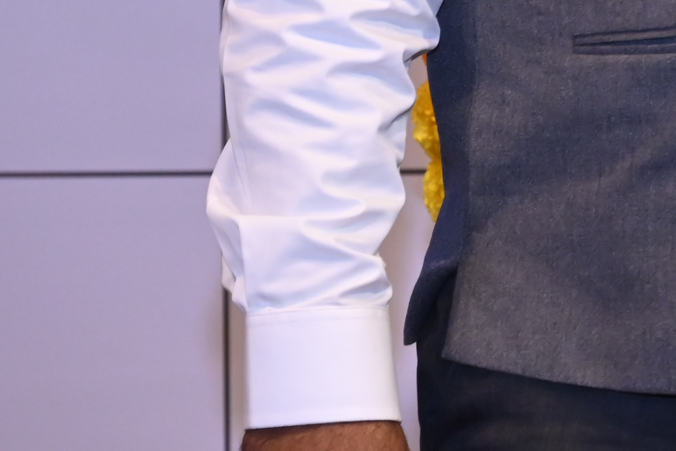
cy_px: -483
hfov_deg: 5.6
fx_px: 6781
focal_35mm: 361
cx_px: 1345
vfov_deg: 3.8
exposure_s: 1/125
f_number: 5.6
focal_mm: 85
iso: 1250
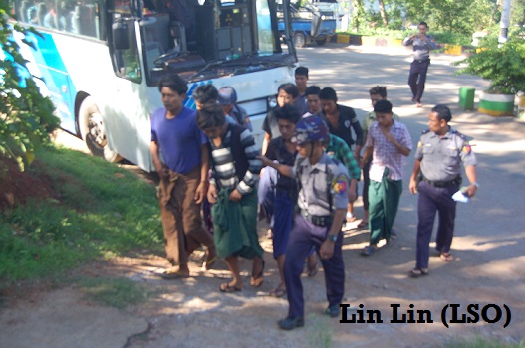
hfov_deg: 35.1
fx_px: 830
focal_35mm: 57
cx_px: 262
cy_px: 174
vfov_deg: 23.7
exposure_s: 1/125
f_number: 5.6
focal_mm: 38
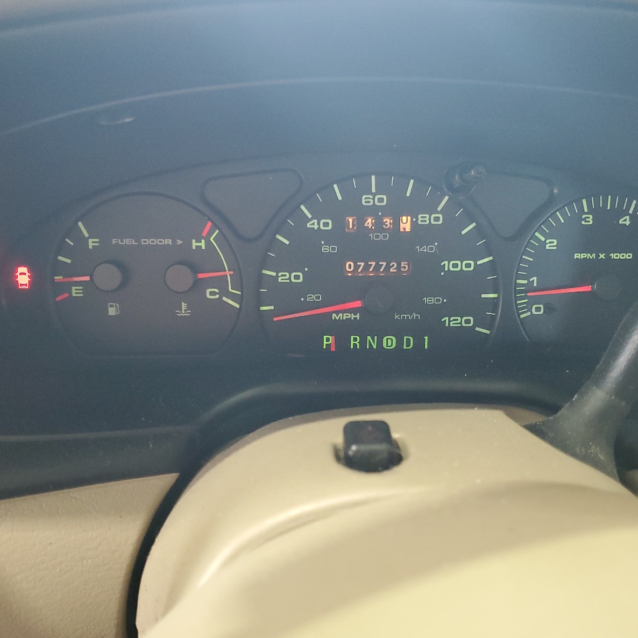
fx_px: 646
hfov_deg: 52.5
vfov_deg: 52.5
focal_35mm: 31
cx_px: 327
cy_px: 321
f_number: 1.5
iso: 295
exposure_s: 1/40
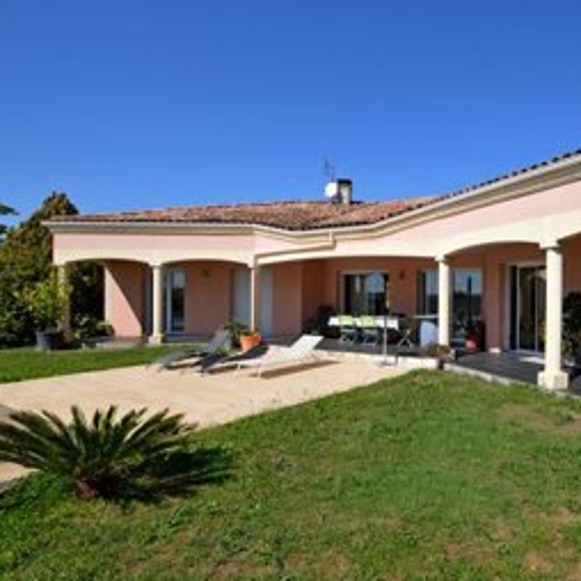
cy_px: 299
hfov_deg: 69.3
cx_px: 444
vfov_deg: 74.8
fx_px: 380
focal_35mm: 20
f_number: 7.1
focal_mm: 10
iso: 100
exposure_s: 1/200
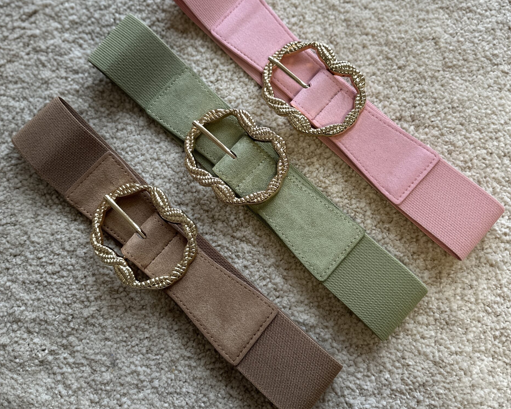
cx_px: 250
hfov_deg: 55.7
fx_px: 484
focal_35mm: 32
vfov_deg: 45.6
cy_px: 165
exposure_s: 1/100
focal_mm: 6.86
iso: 125
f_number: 1.78
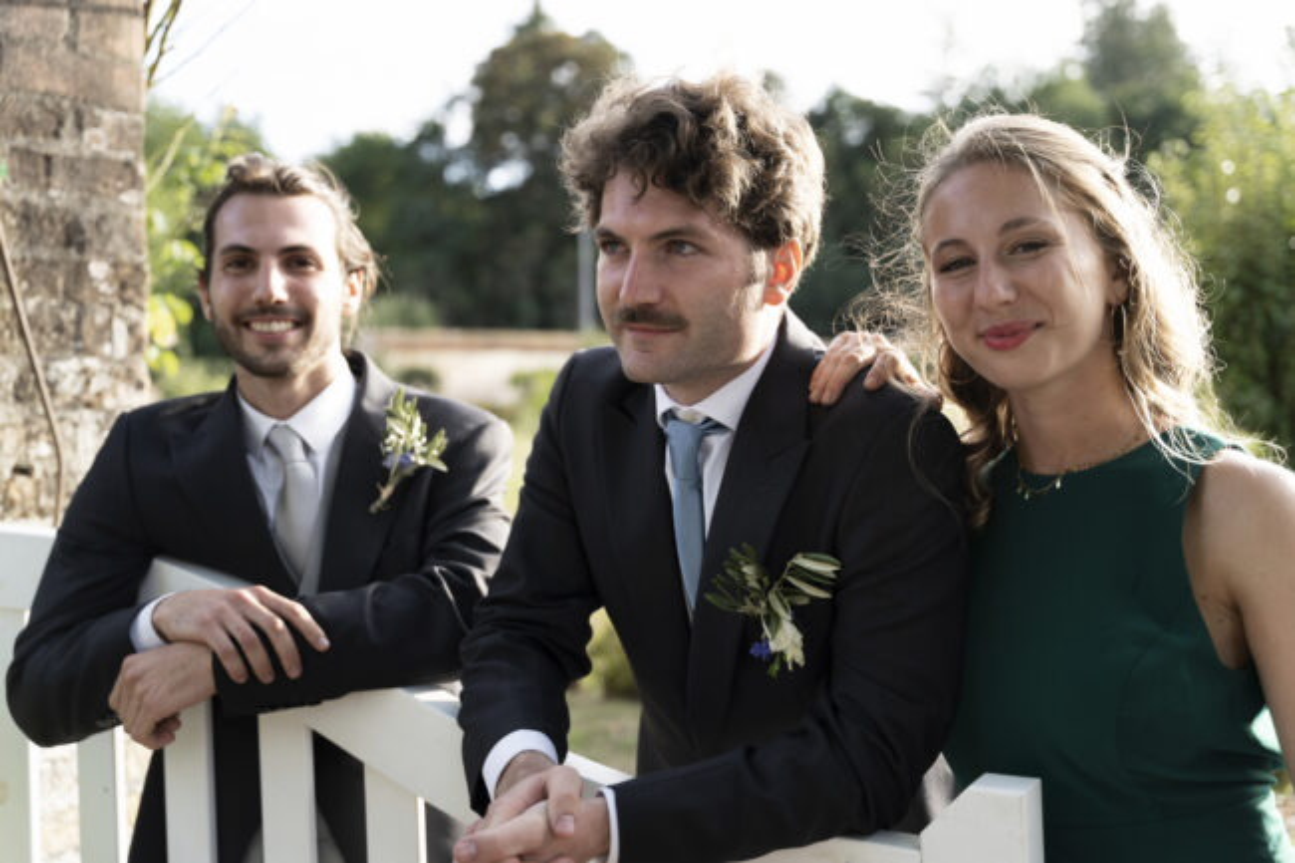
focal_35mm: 43
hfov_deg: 45.6
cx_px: 648
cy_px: 432
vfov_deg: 31.3
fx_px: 1539
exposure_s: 1/320
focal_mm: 42.8
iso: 160
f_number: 2.8
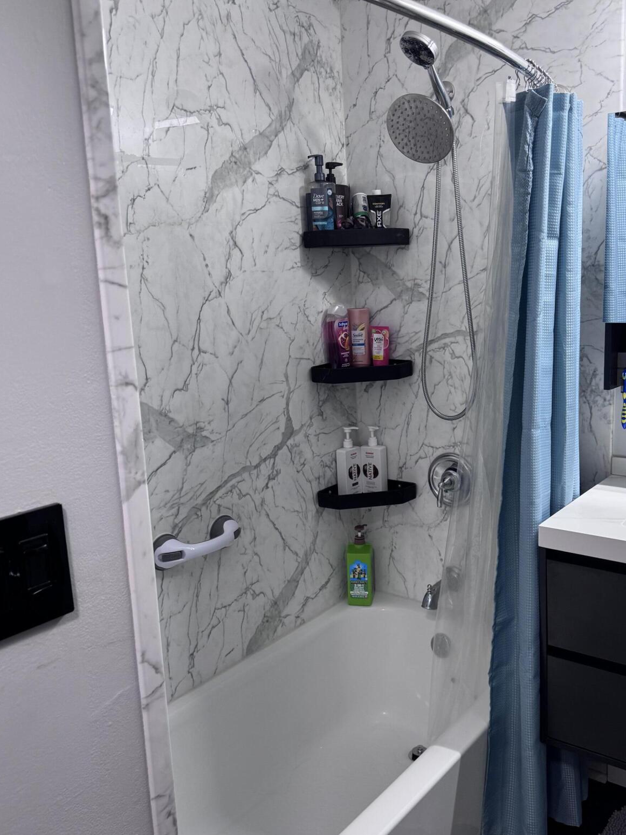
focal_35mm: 31
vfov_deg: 58.3
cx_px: 383
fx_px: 747
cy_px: 425
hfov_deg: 45.1
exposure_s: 1/60
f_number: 1.78
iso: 200
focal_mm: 6.76
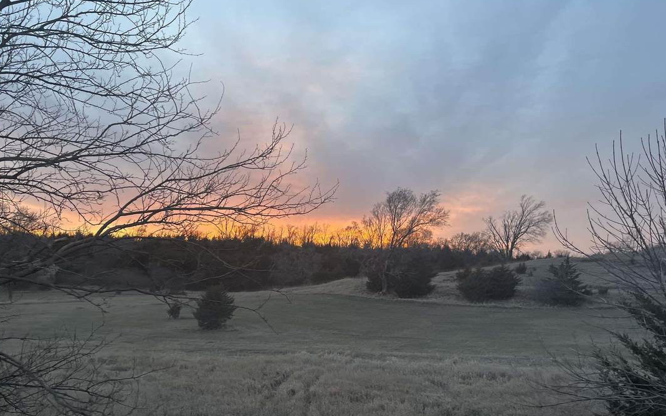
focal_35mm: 33
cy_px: 232
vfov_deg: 38.3
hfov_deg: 58.0
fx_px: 599
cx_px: 291
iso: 64
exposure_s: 1/122
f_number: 1.6
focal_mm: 5.1
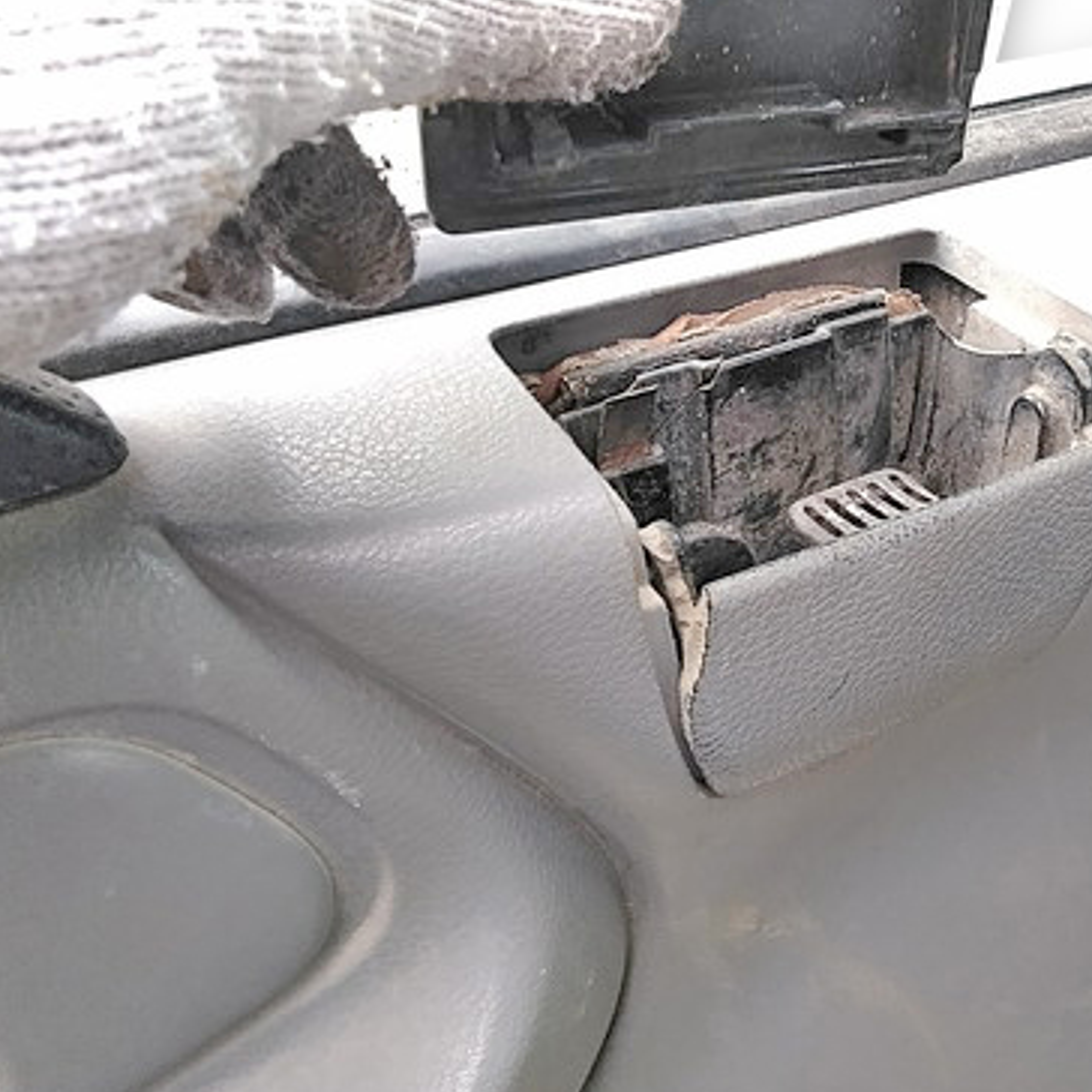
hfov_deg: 39.5
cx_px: 729
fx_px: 1499
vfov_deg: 39.7
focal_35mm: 42
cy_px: 390
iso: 171
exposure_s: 1/125
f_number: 2.2
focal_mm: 3.46
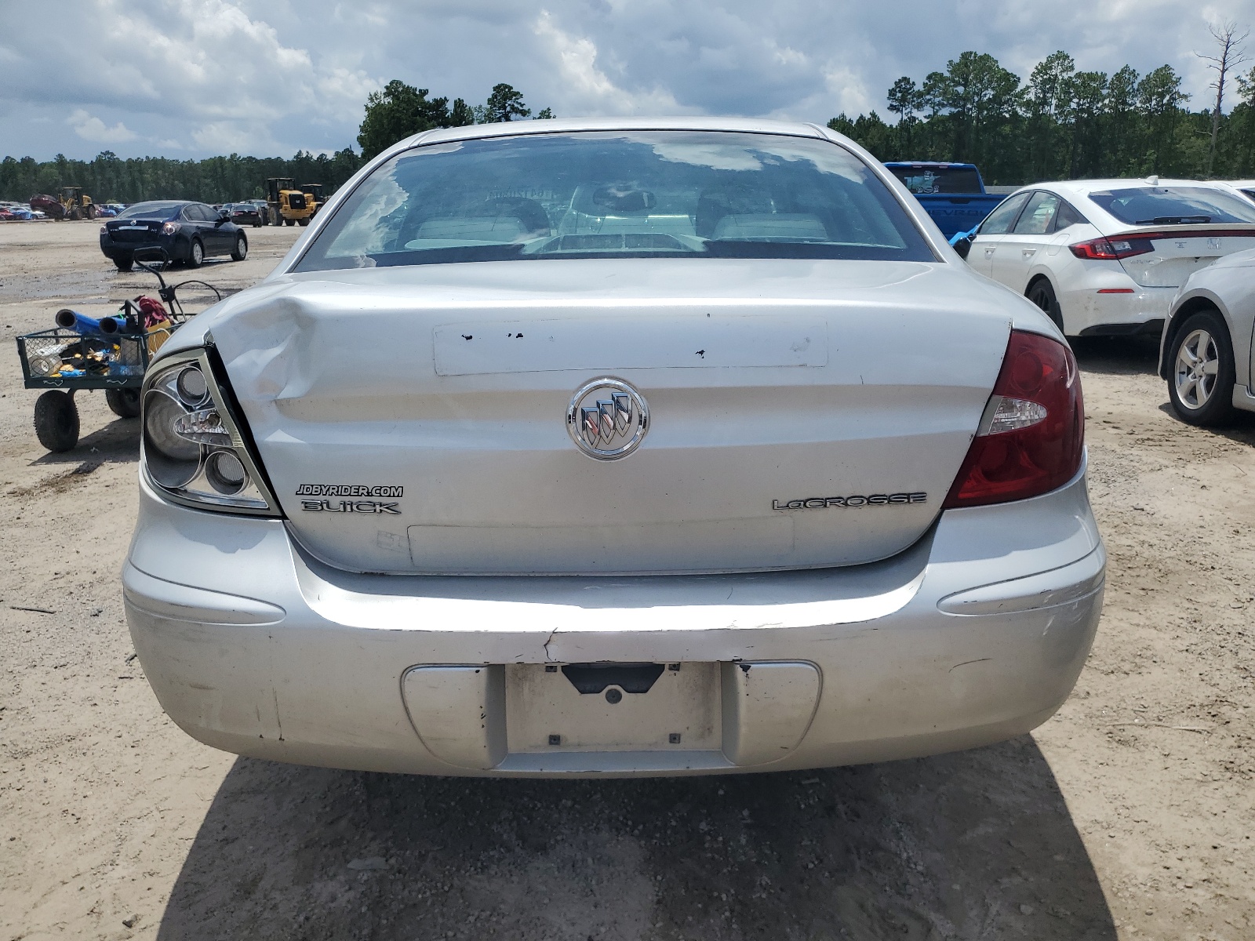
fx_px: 943
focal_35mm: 26
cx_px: 628
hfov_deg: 67.3
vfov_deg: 53.1
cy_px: 470
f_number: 1.5
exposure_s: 1/10000
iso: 50
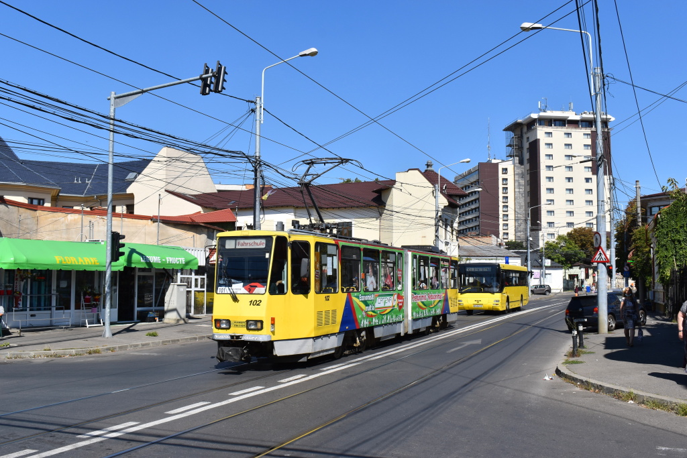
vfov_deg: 35.5
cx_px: 344
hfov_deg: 51.3
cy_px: 229
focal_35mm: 38
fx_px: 716
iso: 200
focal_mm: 25
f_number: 11
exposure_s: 1/500
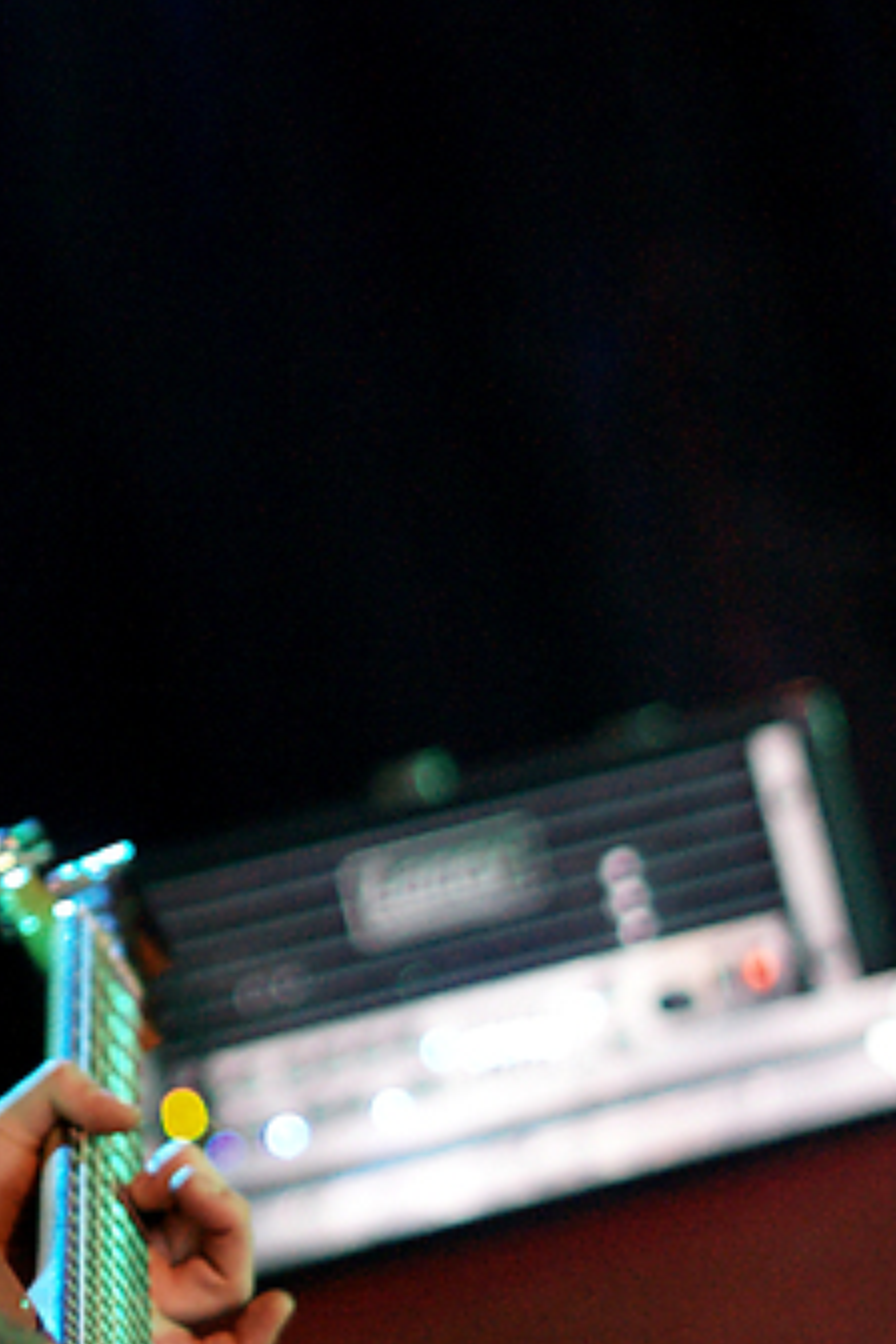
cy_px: 776
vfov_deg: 10.2
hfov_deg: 6.8
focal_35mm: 201
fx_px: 7503
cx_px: -144
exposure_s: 1/125
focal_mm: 50
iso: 800
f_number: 1.6
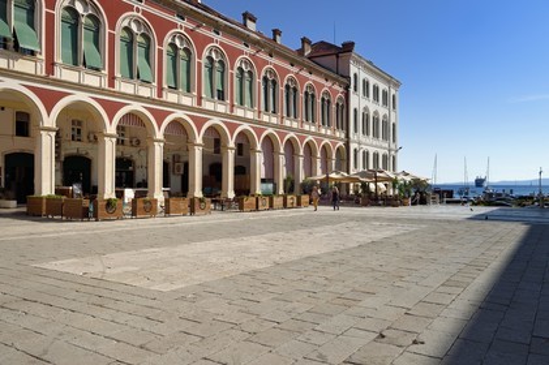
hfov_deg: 62.0
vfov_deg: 43.5
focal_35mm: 30
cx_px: 274
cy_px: 182
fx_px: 457
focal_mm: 30
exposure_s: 1/800
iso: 200
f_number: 10
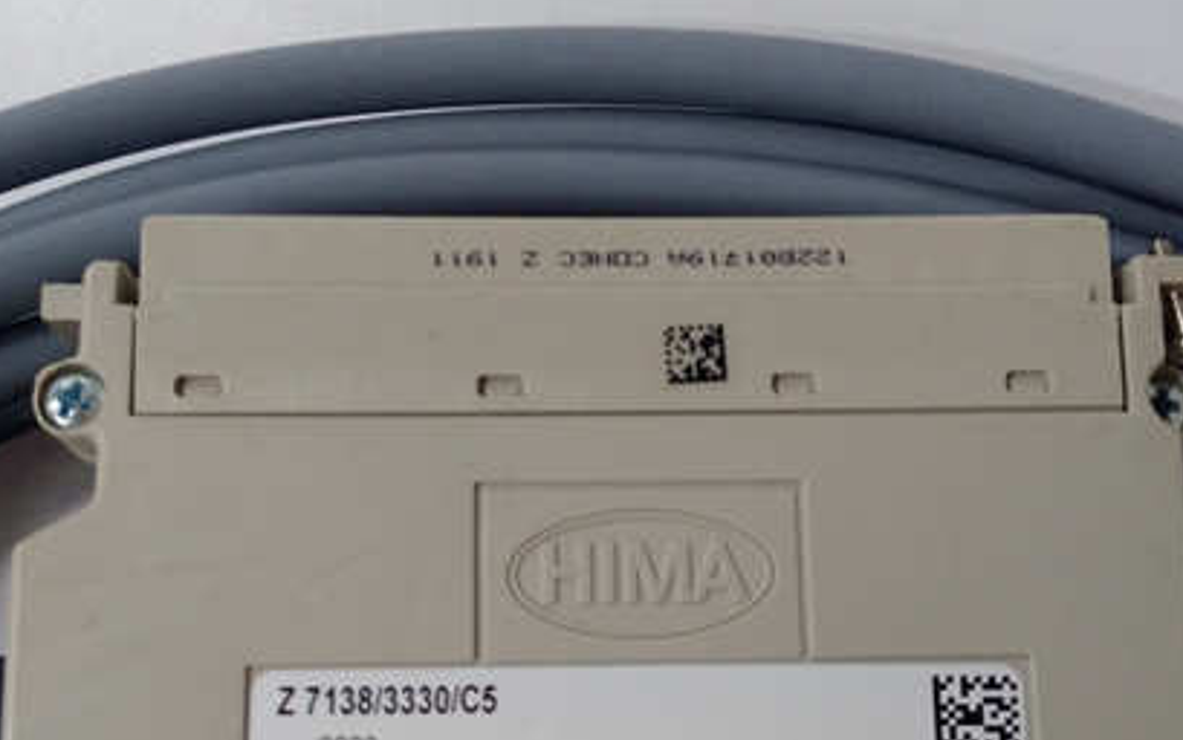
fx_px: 1355
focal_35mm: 42
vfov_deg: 30.2
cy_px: 535
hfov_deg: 47.2
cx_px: 625
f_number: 2
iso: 384
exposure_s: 1/33
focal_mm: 3.79
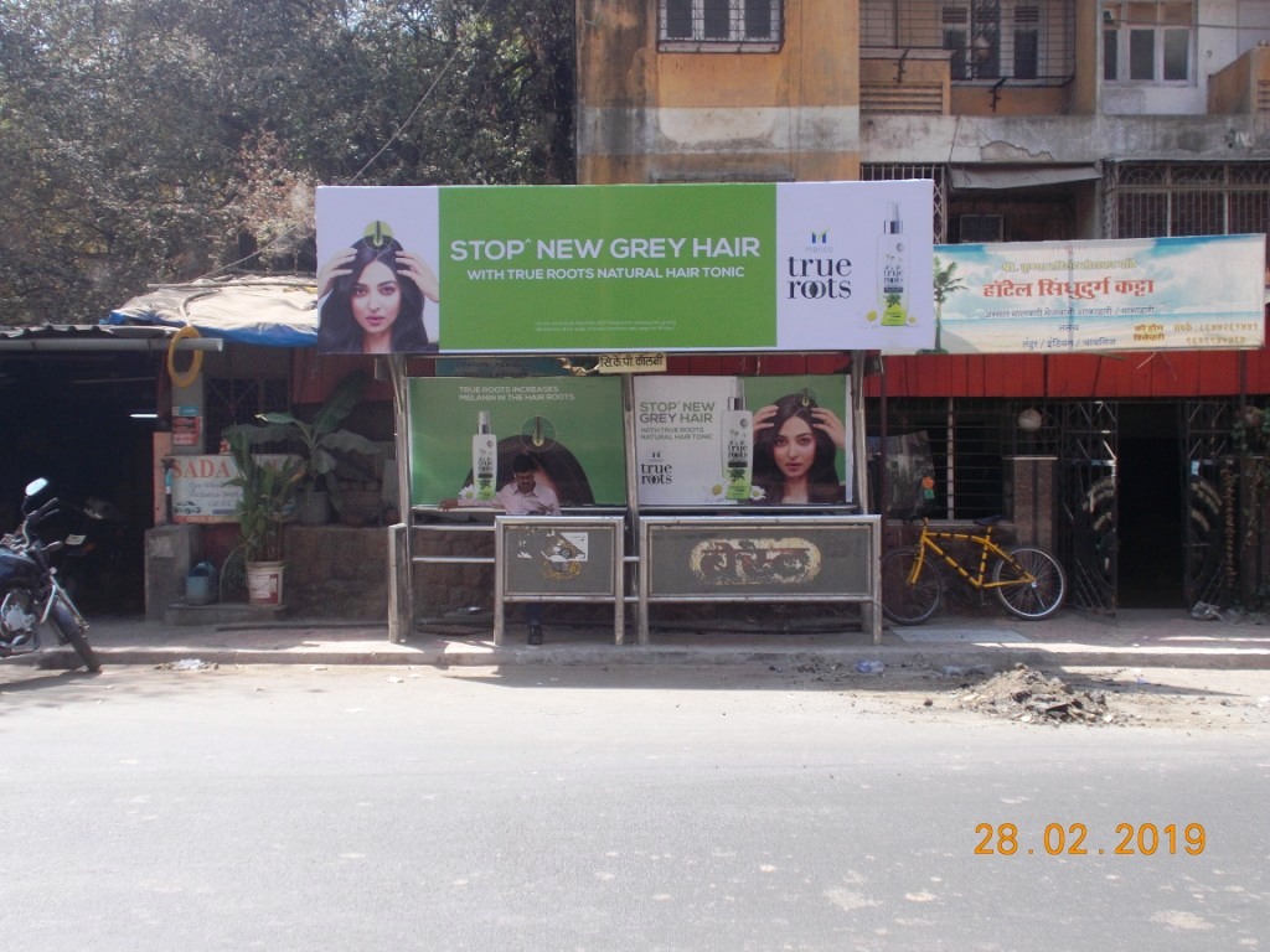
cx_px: 635
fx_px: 1431
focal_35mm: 39
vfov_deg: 36.8
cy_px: 476
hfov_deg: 47.9
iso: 80
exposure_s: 1/250
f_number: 3.9
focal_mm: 6.9
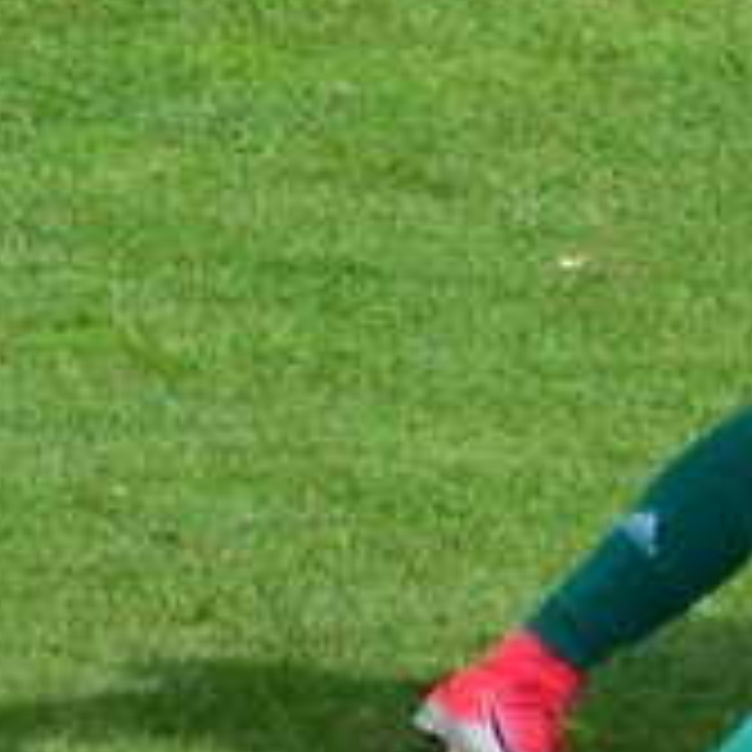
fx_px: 50827
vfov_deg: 0.8
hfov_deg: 0.8
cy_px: 173
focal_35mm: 2068
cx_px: 1270
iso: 640
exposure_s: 1/2500
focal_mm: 300
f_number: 6.3
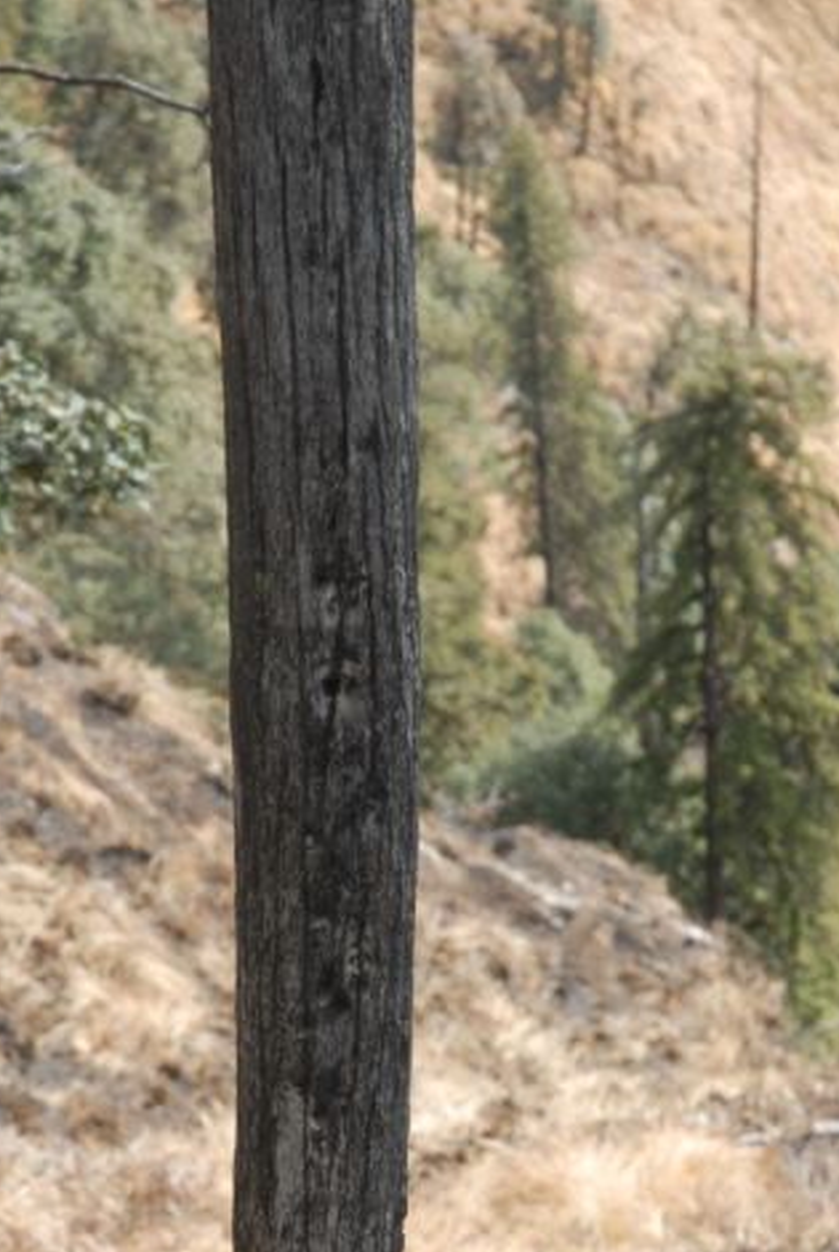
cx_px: 469
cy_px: 1100
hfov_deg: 7.5
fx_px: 6373
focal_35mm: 183
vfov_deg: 11.2
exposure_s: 1/125
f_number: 5.6
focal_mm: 60
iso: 100
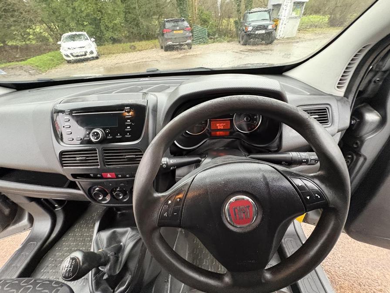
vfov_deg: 85.7
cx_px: 195
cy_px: 146
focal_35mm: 14
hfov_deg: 102.1
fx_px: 158
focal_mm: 2.22
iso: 800
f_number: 2.2
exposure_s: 1/43
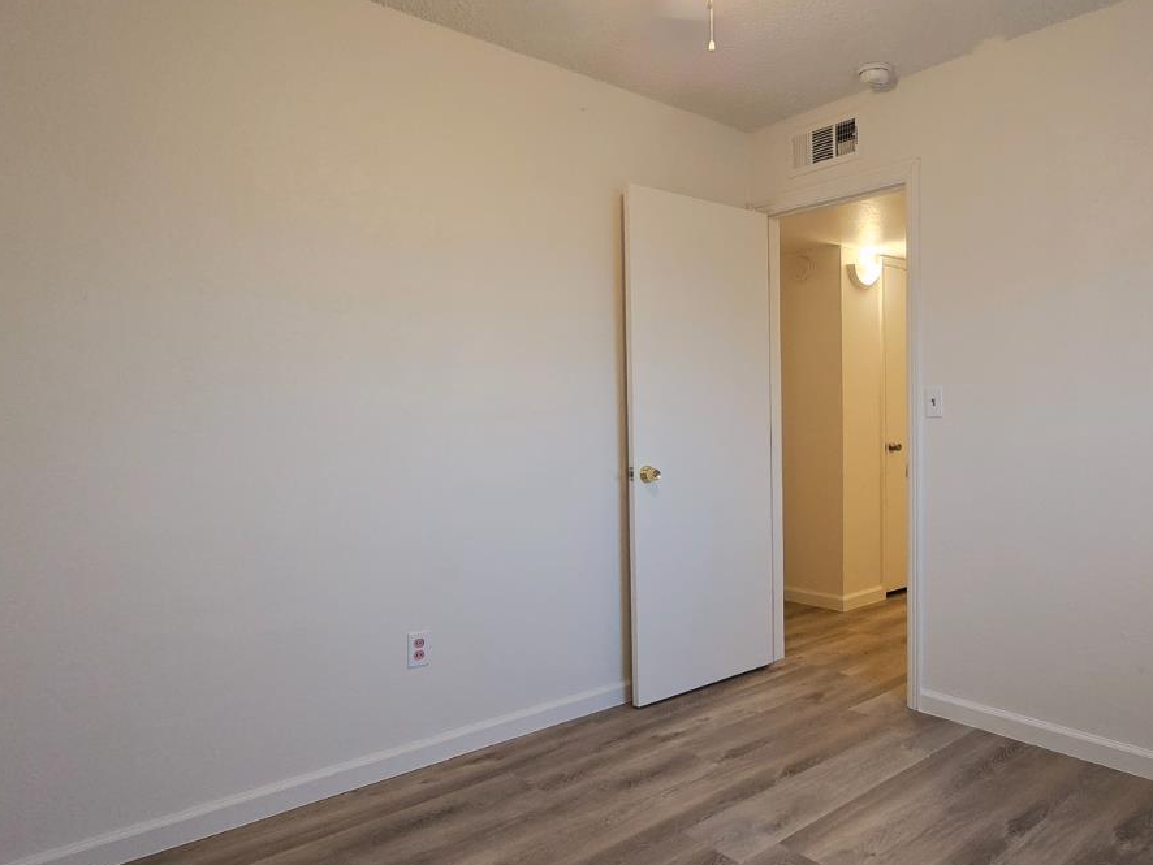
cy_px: 429
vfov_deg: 61.1
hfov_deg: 74.4
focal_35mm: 22
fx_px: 733
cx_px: 752
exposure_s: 1/60
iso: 400
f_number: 2.2
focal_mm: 2.2
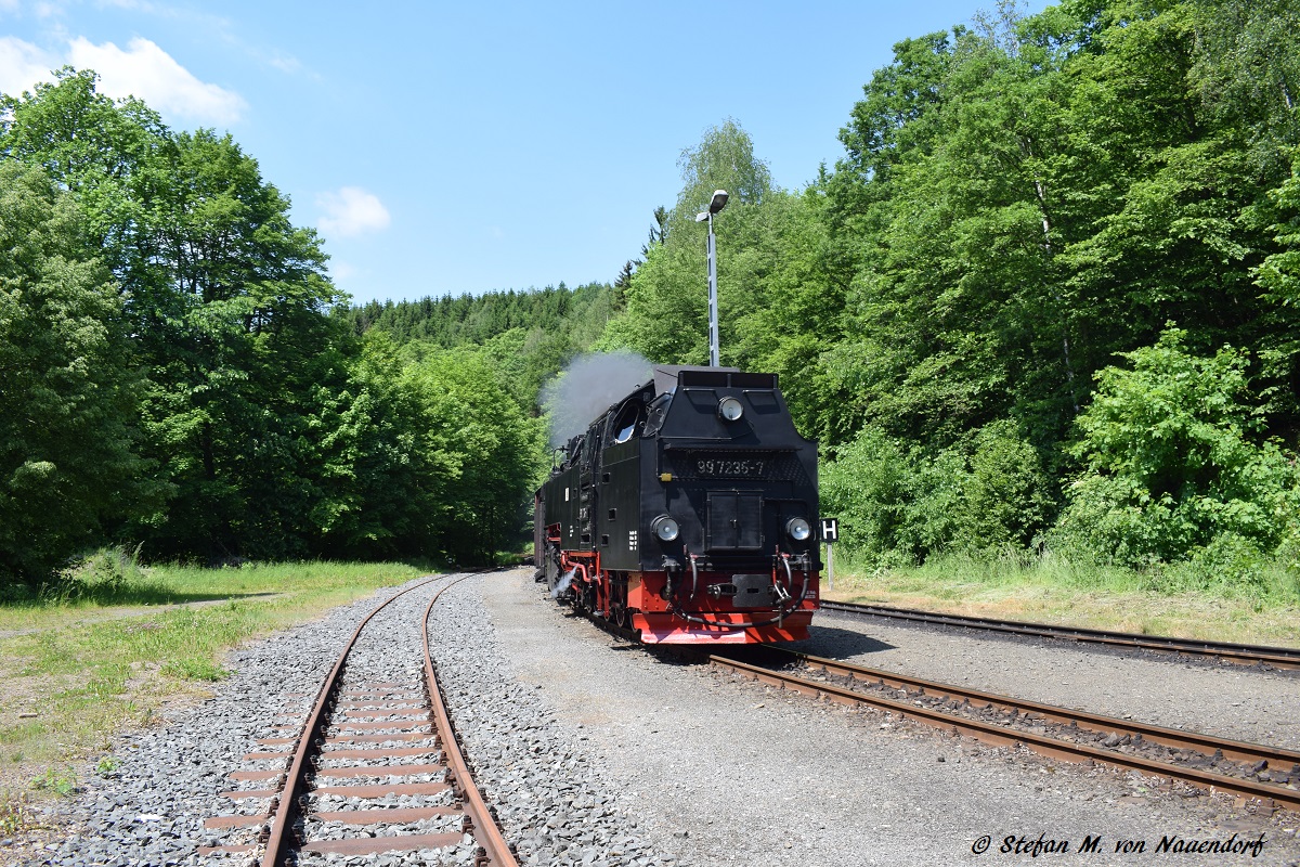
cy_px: 434
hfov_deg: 61.9
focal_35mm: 30
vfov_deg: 43.6
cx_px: 650
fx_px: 1083
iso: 100
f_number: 7.1
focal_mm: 20
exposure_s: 1/200
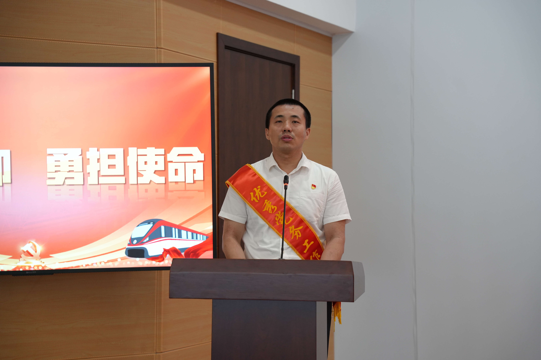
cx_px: 270
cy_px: 180
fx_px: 936
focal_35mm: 62
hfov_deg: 32.2
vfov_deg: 21.8
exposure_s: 1/160
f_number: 4
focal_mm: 62.3
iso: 1600
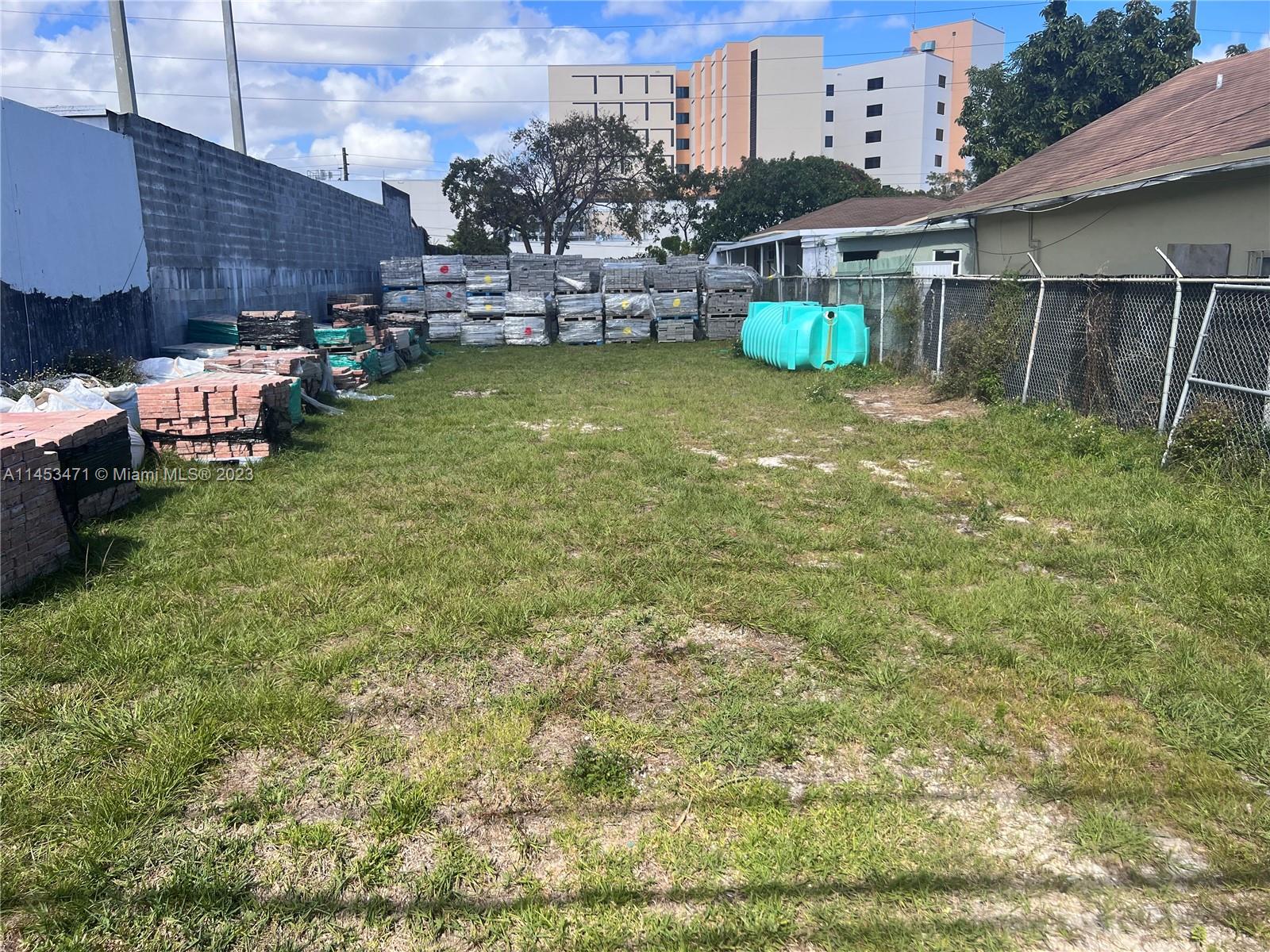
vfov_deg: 53.1
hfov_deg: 67.3
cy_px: 476
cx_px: 635
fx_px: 954
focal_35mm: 26
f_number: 1.5
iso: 50
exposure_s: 1/2457
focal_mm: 5.7
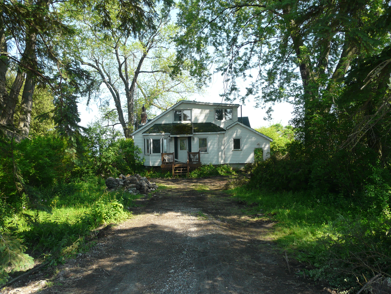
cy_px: 147
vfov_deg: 41.8
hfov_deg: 54.0
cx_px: 196
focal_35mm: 34
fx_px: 384
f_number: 4
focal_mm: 5.6
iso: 100
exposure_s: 1/200
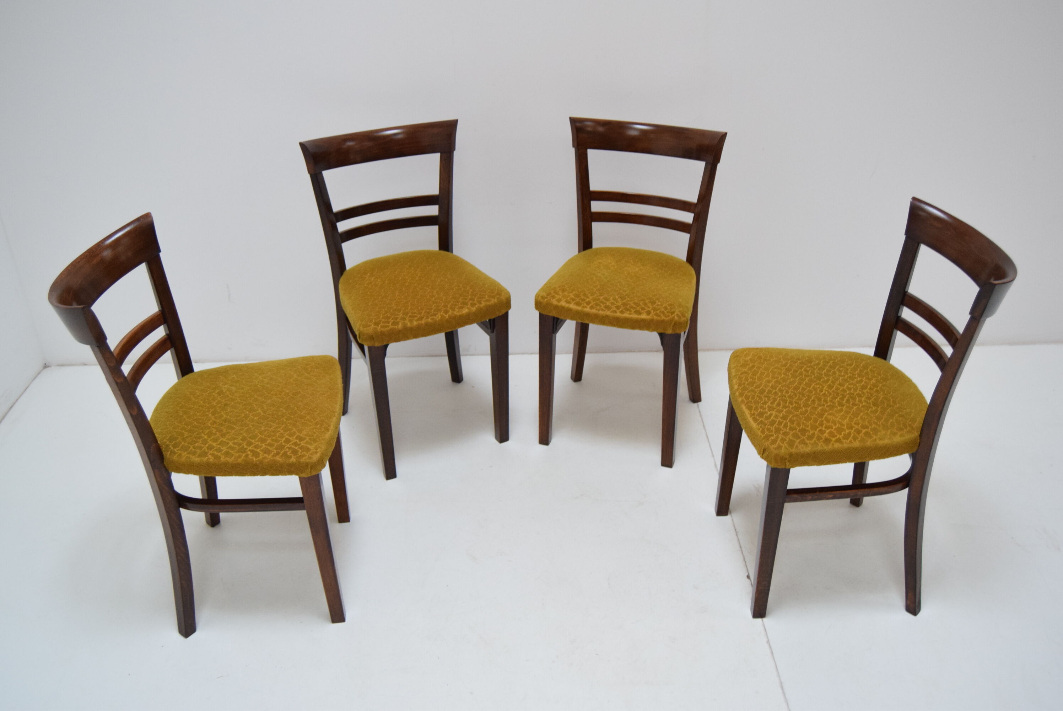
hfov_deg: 61.9
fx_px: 886
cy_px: 356
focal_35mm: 30
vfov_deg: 43.7
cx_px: 532
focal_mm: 20
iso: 1600
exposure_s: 1/60
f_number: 4
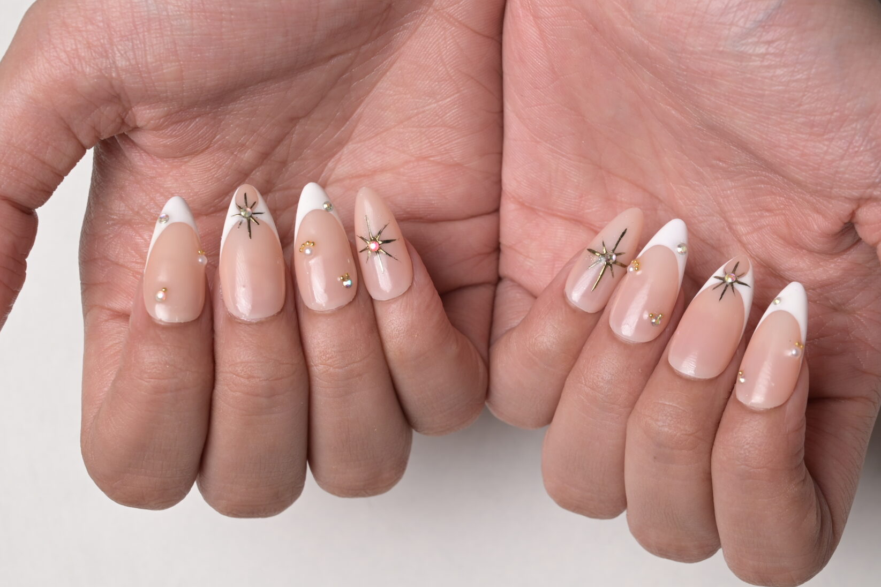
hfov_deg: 18.7
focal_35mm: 109
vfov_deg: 12.6
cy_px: 295
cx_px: 565
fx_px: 2667
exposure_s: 1/160
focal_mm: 70
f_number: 9
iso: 250
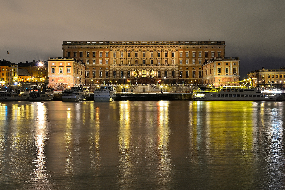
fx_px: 380
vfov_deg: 28.1
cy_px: 95
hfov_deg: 41.1
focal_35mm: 48
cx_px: 142
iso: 100
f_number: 9
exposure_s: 10
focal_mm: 32
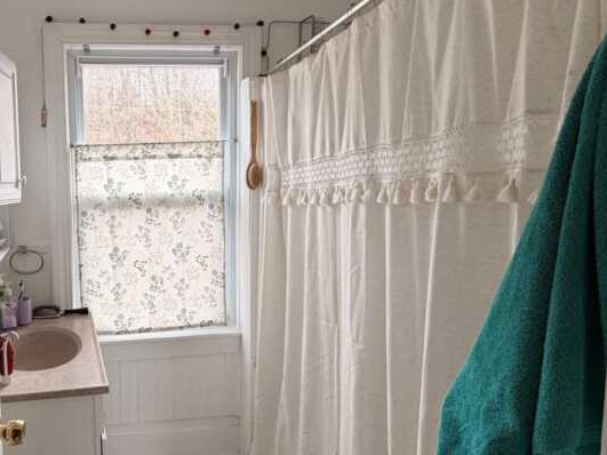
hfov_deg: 60.9
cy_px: 217
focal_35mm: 27
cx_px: 136
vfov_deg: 51.3
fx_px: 473
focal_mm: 2.22
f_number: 2.2
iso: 125
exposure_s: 1/120
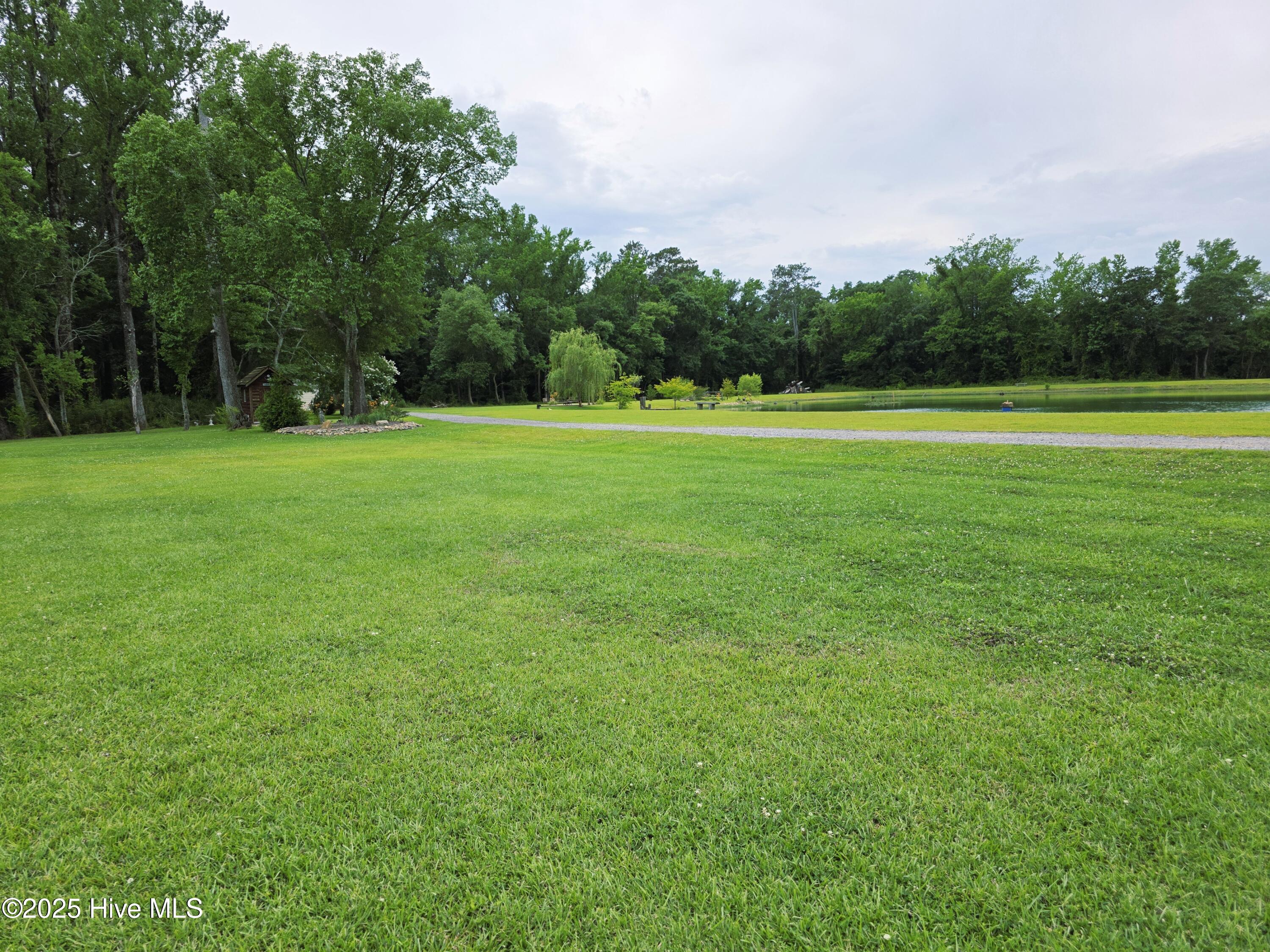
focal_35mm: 23
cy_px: 476
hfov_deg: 73.9
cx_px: 635
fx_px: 844
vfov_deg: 58.9
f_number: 1.7
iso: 80
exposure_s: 1/10000
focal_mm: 6.3
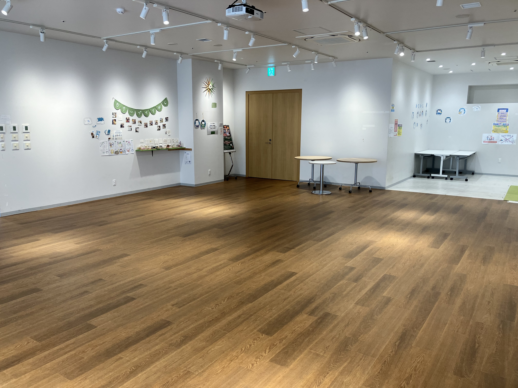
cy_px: 194
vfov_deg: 49.7
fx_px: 419
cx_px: 259
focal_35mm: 28
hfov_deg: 63.4
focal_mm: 3.99
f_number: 1.8
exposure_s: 1/100
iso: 50
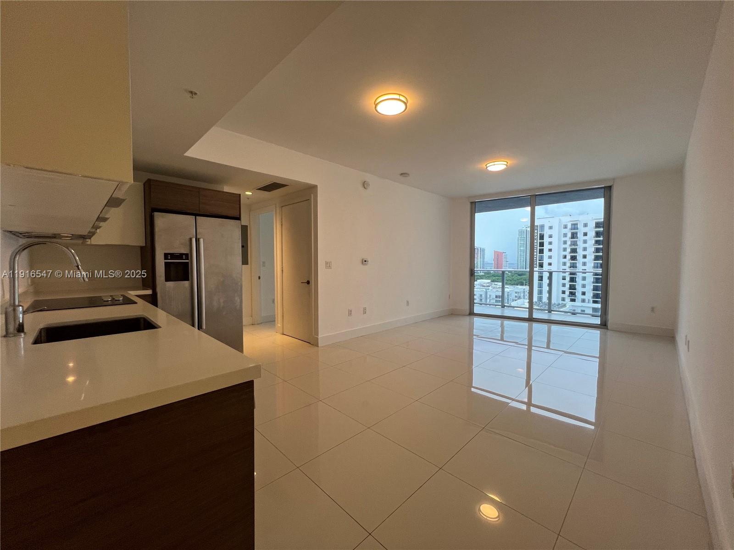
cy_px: 275
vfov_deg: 89.9
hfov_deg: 106.2
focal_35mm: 13
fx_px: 276
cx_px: 367
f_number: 1.8
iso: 125
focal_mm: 1.57
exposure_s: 1/120
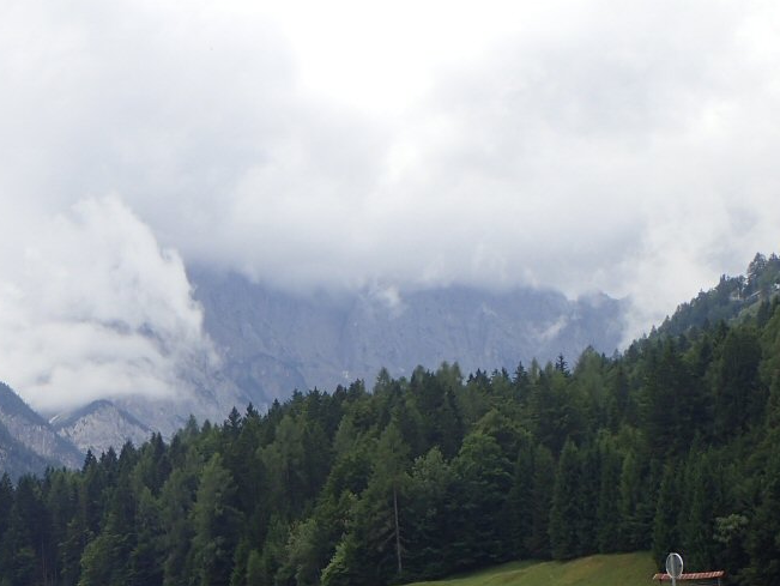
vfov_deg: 16.6
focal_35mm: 88
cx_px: 74
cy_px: 496
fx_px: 1984
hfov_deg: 21.7
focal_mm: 7.86
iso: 100
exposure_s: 1/500
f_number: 4
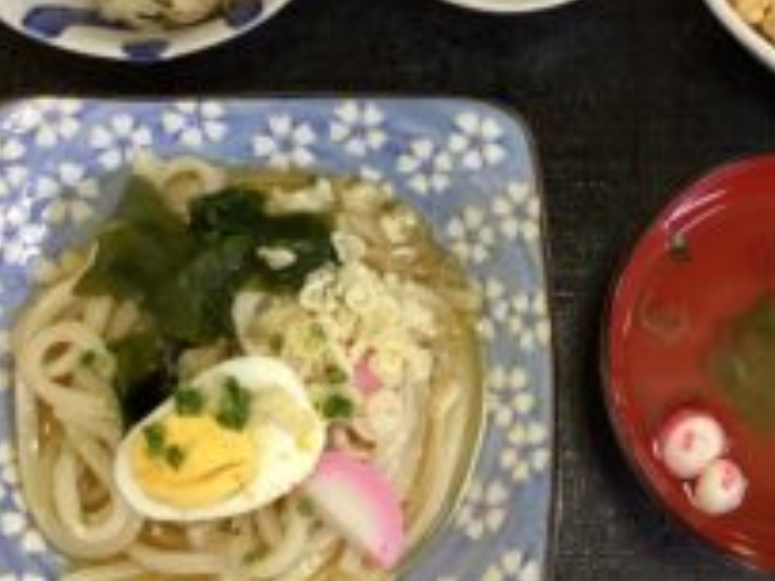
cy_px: 253
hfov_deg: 33.6
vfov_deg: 25.6
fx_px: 1276
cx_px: 496
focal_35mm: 57
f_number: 2.4
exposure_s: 1/33
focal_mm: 3.3
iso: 320
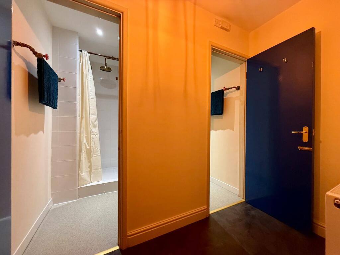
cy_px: 128
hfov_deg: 102.1
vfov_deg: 85.7
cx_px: 170
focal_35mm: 14
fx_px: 138
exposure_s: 1/50
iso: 500
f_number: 2.2
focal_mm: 2.22
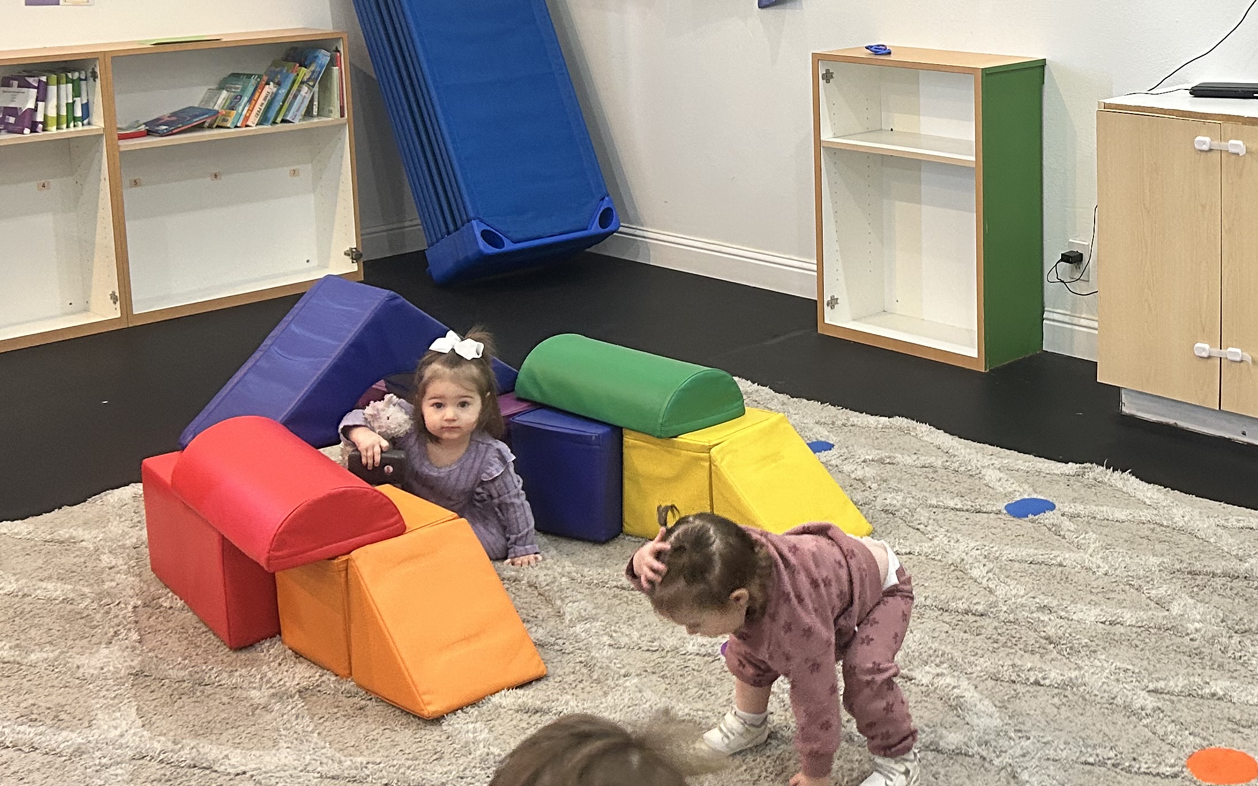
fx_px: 1749
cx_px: 978
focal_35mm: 51
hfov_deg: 38.3
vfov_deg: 24.8
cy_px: 115
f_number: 1.5
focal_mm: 5.7
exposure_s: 1/60
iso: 250
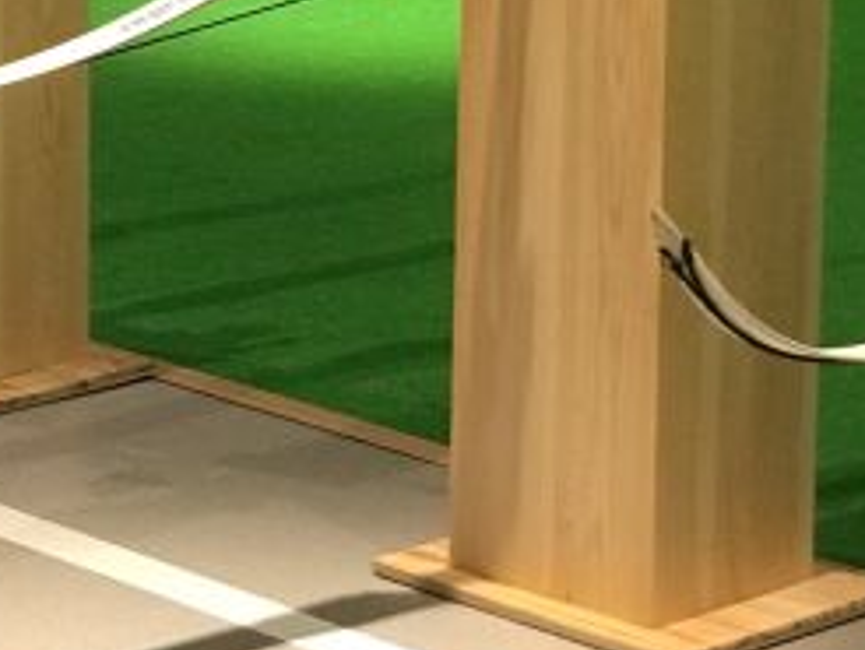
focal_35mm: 162
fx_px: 4052
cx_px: -285
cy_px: 51
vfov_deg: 9.1
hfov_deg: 11.8
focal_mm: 6.6
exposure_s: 1/50
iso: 250
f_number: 2.8
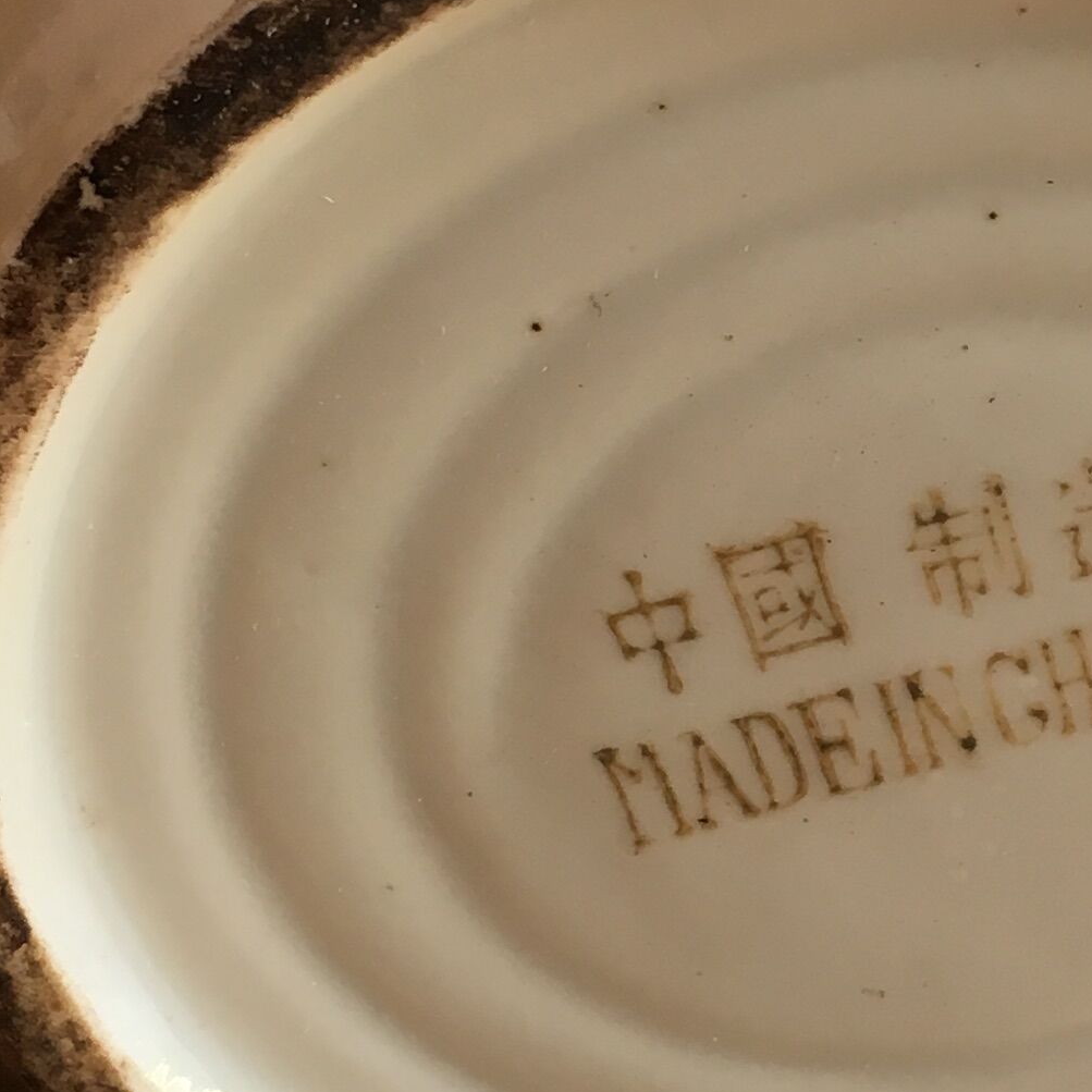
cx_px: 931
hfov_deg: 16.7
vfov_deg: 16.9
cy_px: 498
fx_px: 3676
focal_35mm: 103
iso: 25
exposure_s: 1/33
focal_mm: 4.15
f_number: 2.2
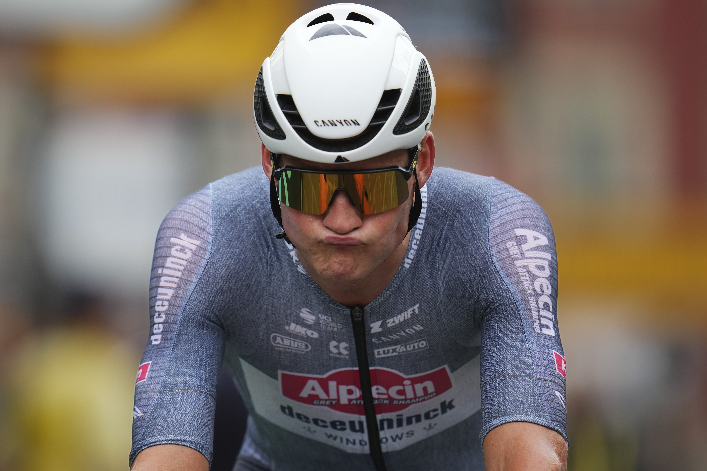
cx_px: 354
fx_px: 7855
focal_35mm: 400
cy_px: 236
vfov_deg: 3.4
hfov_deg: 5.2
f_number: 2.8
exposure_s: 1/2500
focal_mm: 400
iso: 640
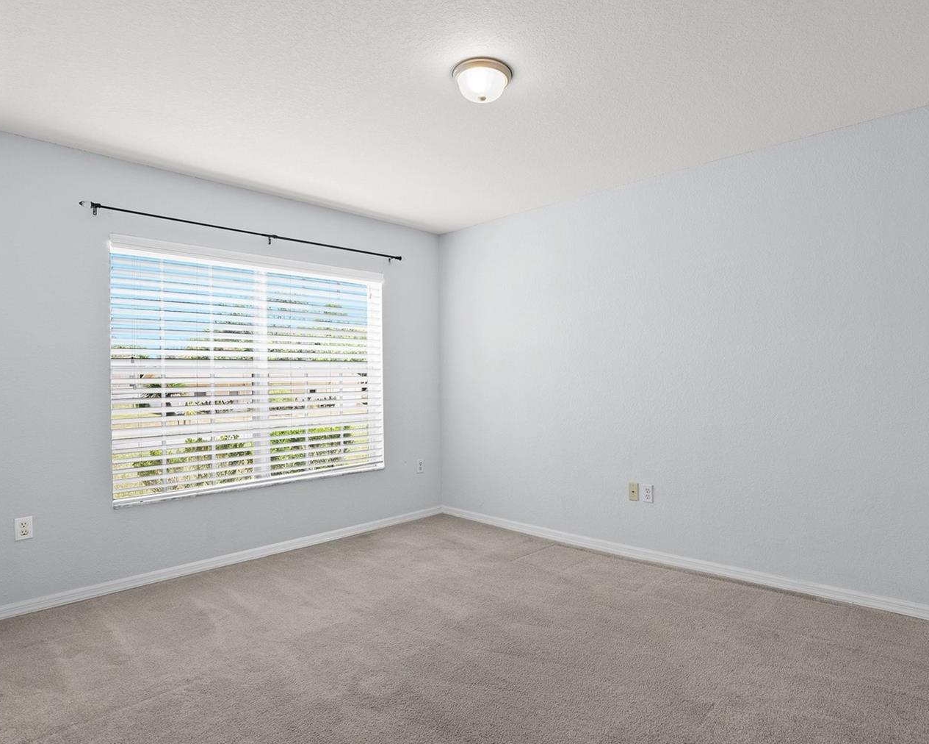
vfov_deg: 70.8
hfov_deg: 83.1
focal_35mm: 19
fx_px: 522
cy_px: 376
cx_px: 507
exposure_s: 1/5
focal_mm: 16
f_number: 8
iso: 100
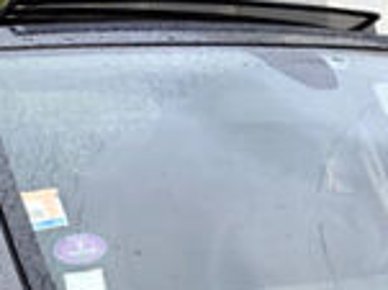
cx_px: 532
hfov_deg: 14.7
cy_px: 593
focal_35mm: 127
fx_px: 1422
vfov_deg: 10.6
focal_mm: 6.72
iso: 63
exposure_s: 1/100
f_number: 1.69
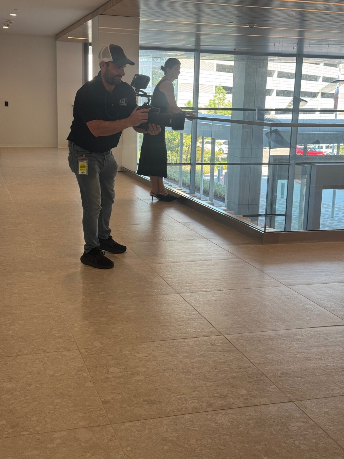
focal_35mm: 48
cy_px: 230
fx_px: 636
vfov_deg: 39.7
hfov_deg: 30.3
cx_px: 172
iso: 64
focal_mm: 6.76
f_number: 1.78
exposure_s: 1/121
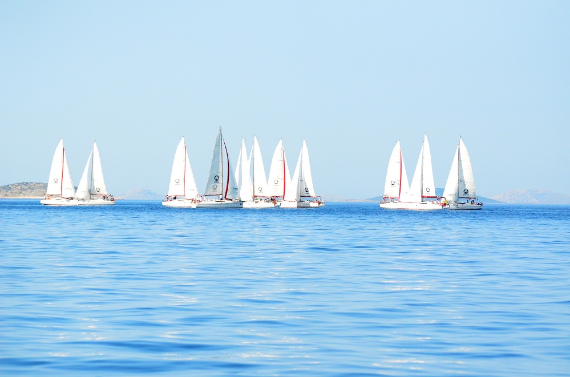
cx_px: 285
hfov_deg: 11.0
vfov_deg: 7.3
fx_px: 2962
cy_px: 188
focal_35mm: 188
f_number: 5
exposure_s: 1/8000
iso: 2000
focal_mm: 125
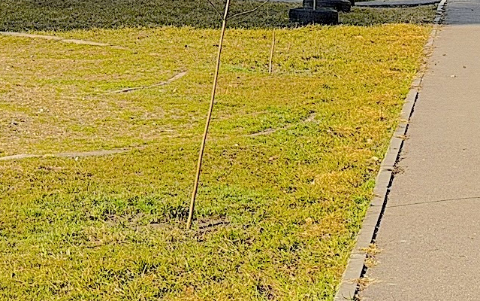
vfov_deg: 7.9
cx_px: 38
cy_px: -184
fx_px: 2133
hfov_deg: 12.7
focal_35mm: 163
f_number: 1.78
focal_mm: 6.76
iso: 64
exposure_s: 1/4878
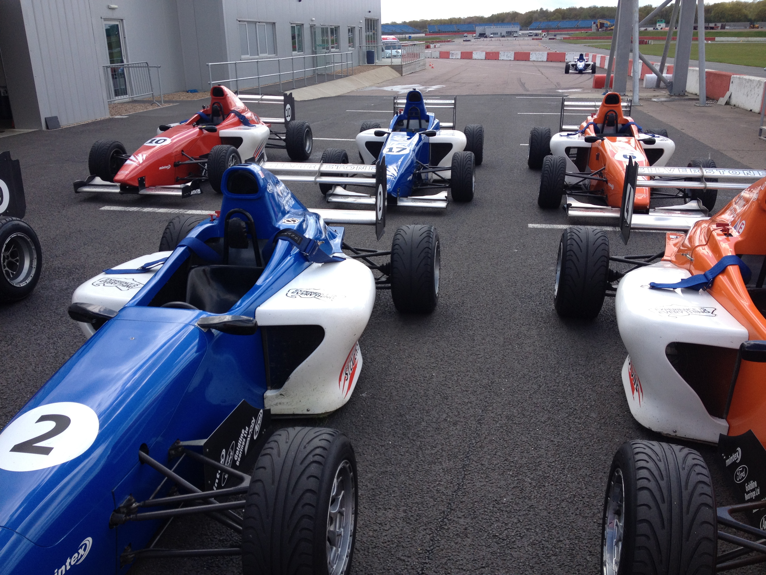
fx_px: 774
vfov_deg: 40.7
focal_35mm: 35
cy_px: 288
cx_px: 383
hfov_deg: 52.6
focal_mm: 4.28
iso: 64
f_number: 2.4
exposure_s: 1/767
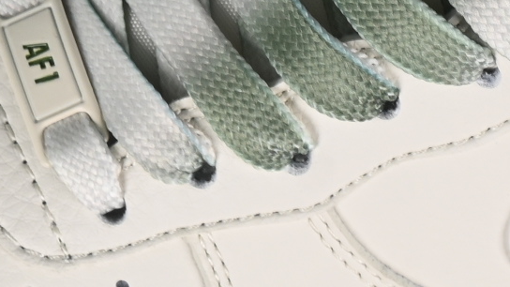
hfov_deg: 5.4
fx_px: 5436
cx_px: 289
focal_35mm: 402
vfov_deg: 3.0
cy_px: -148
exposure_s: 1/60
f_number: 8
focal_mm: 50
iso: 160
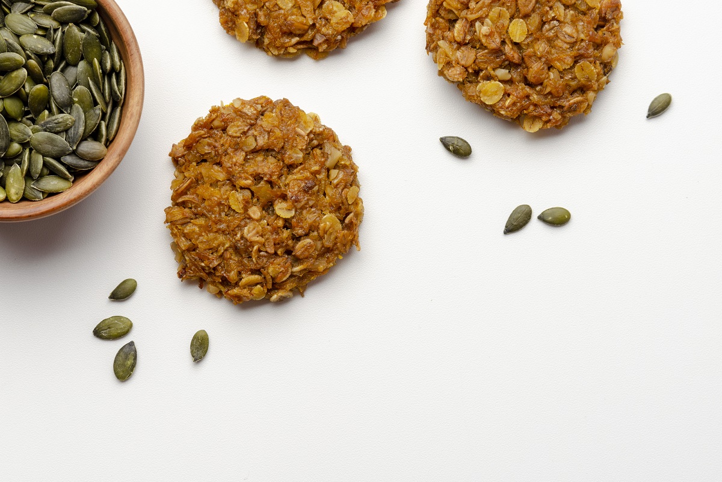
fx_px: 2557
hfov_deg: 16.1
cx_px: 361
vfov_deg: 10.8
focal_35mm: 128
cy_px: 241
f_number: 8
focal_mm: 85
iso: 100
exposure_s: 1/200
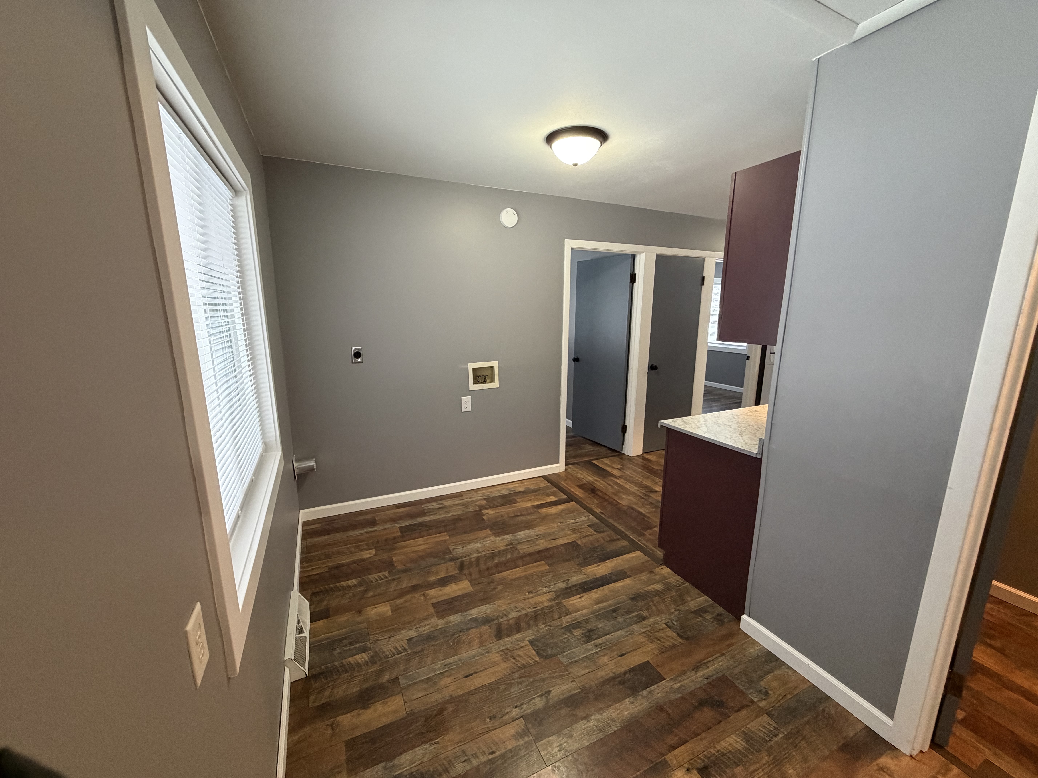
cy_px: 389
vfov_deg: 85.7
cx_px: 519
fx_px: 420
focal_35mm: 14
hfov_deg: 102.1
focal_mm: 2.22
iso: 400
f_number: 2.2
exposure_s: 1/60
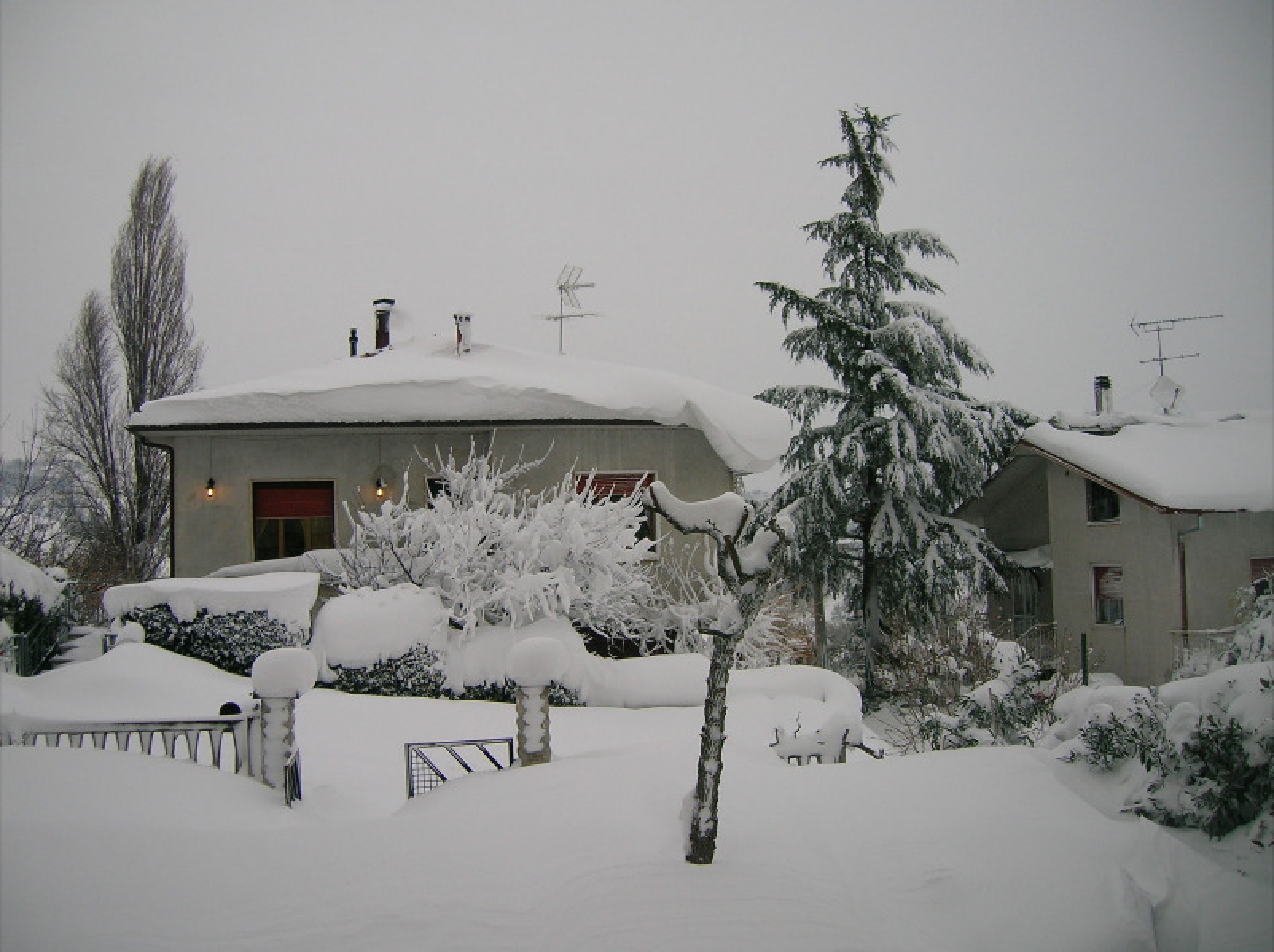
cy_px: 476
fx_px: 1250
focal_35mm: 34
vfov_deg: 41.7
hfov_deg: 54.0
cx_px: 637
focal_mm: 5.7
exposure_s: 1/78.8
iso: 50
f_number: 2.9
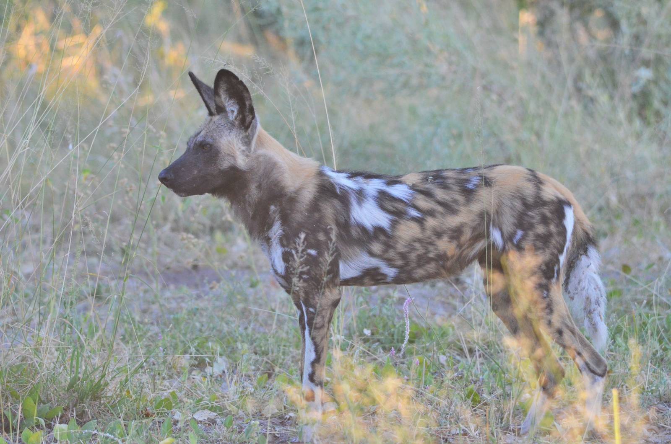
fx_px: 7534
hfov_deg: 5.1
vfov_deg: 3.4
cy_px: 222
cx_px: 336
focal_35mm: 405
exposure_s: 1/640
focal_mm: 270
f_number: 6.3
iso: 2500
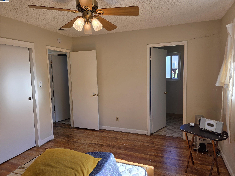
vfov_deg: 58.9
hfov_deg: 73.9
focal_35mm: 23
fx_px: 156
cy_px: 88
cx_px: 118
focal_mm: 5.4
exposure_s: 1/128
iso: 25
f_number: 1.8
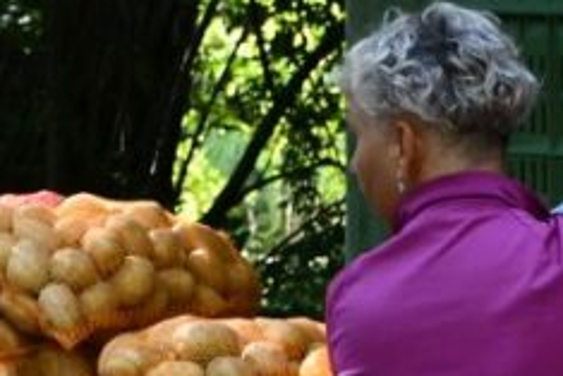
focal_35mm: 279
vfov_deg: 4.8
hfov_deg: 7.4
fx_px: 4366
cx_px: 340
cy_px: 946
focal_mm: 35
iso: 800
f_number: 4.2
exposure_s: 1/250
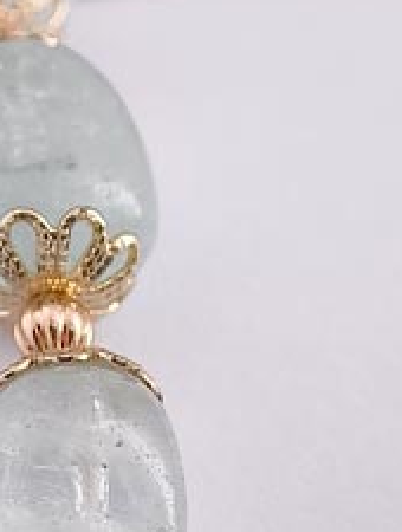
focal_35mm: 435
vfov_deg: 4.5
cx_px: 341
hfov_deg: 3.4
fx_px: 6704
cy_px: 505
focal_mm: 22.48
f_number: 2.67
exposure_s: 1/160
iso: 125
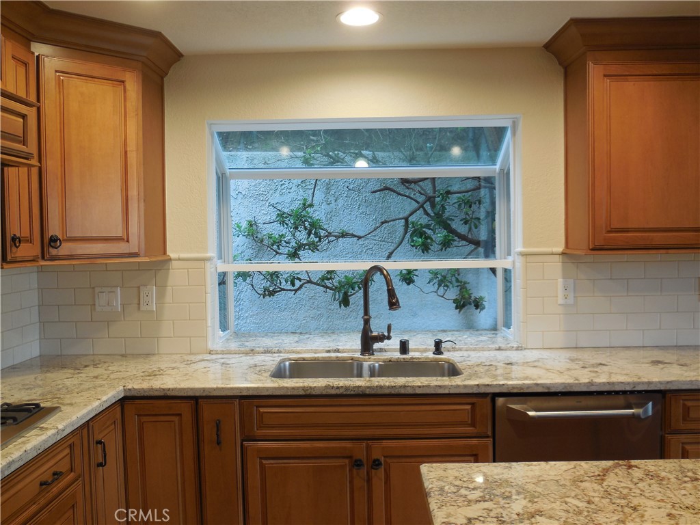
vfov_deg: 41.8
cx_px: 350
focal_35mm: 34
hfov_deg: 54.0
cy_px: 262
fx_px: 688
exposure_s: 1/30
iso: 140
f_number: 3.4
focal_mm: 6.1
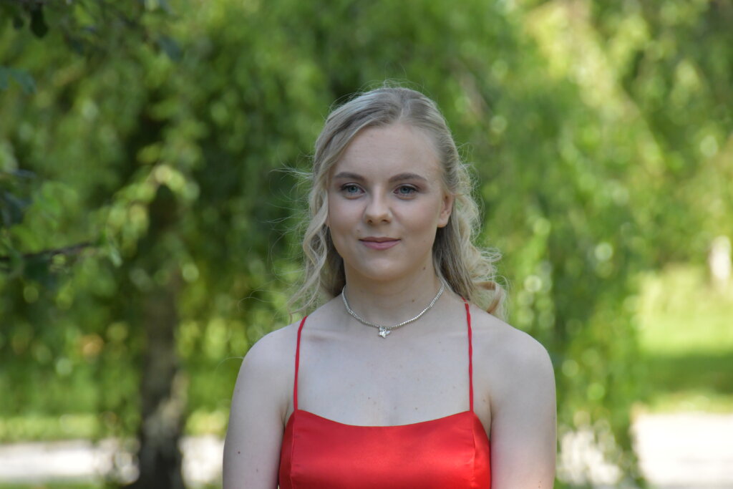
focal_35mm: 405
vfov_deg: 3.4
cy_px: 244
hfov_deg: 5.1
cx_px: 366
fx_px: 8247
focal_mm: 270
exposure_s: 1/1000
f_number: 8
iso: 2000
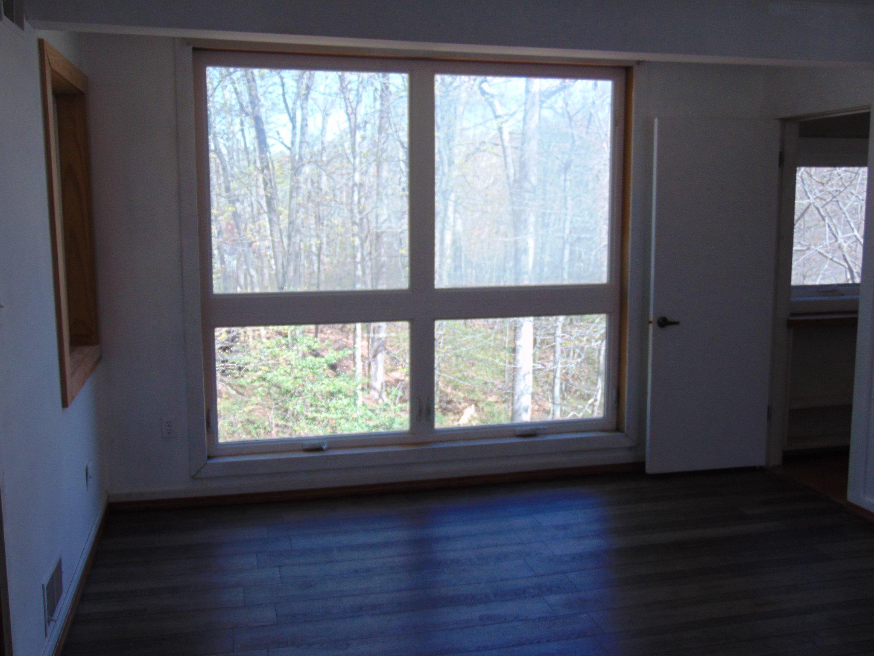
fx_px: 884
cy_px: 328
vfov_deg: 40.7
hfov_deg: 52.6
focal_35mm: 35
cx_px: 437
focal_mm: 6.3
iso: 80
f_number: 3.2
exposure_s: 1/125
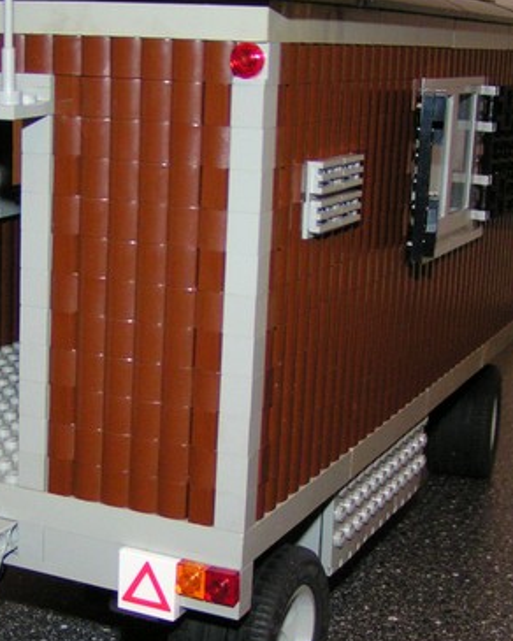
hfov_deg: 23.1
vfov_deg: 29.1
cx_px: 90
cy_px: 323
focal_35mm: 65
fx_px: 1234
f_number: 2.8
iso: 200
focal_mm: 5.8
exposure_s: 1/40
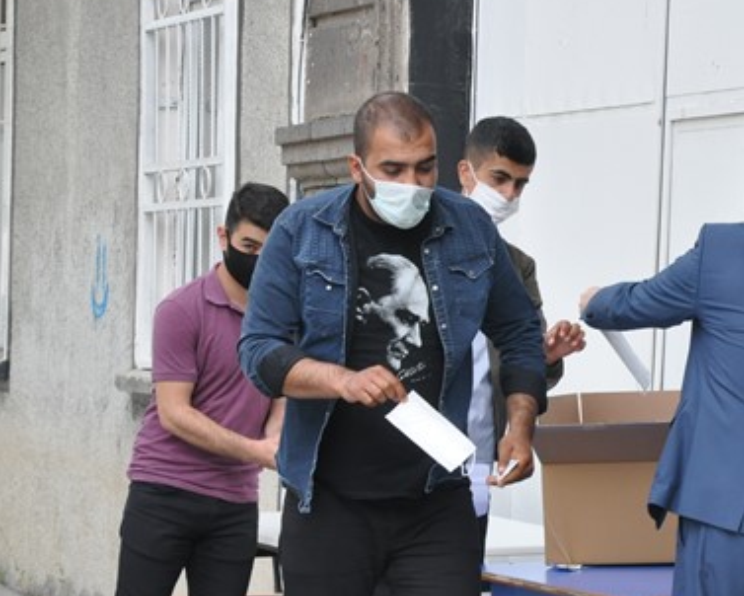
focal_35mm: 182
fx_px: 4005
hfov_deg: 10.6
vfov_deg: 8.5
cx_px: 630
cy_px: 365
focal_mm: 75
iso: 1000
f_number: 9
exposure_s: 1/320
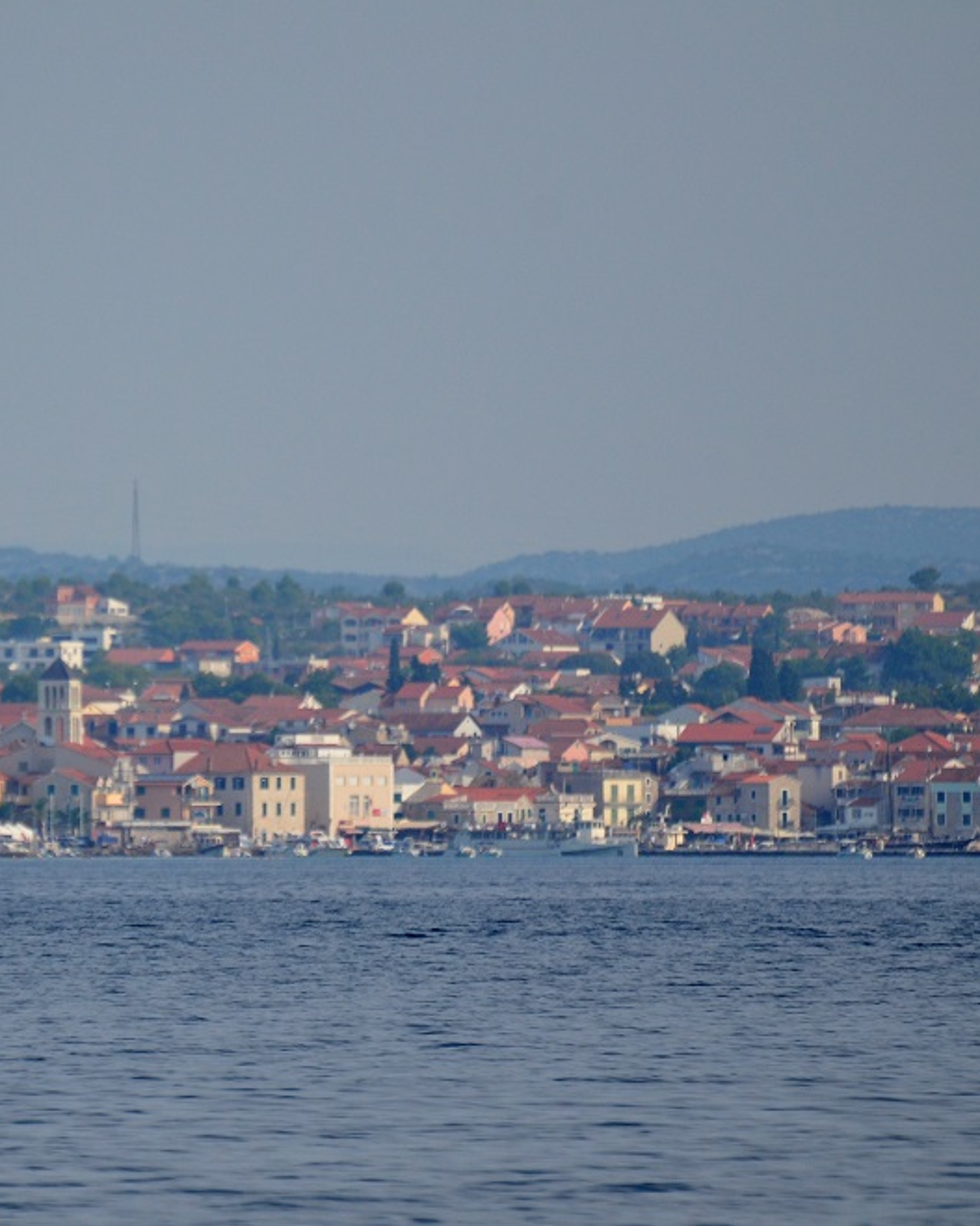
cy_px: 613
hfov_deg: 2.4
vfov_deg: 3.0
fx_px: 23172
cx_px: 137
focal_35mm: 639
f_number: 5.6
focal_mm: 300
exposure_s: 1/2000
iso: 400
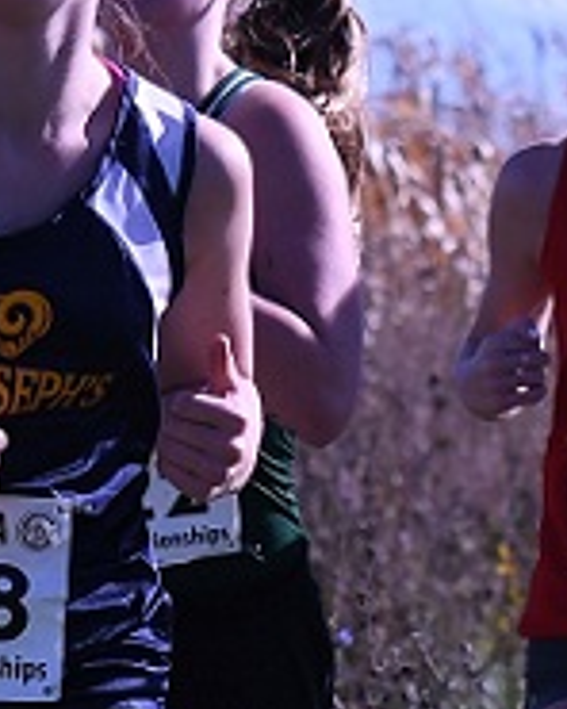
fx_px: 11831
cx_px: 973
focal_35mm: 564
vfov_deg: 3.4
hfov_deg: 2.7
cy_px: 876
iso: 160
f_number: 5.6
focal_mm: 78
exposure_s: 1/1000
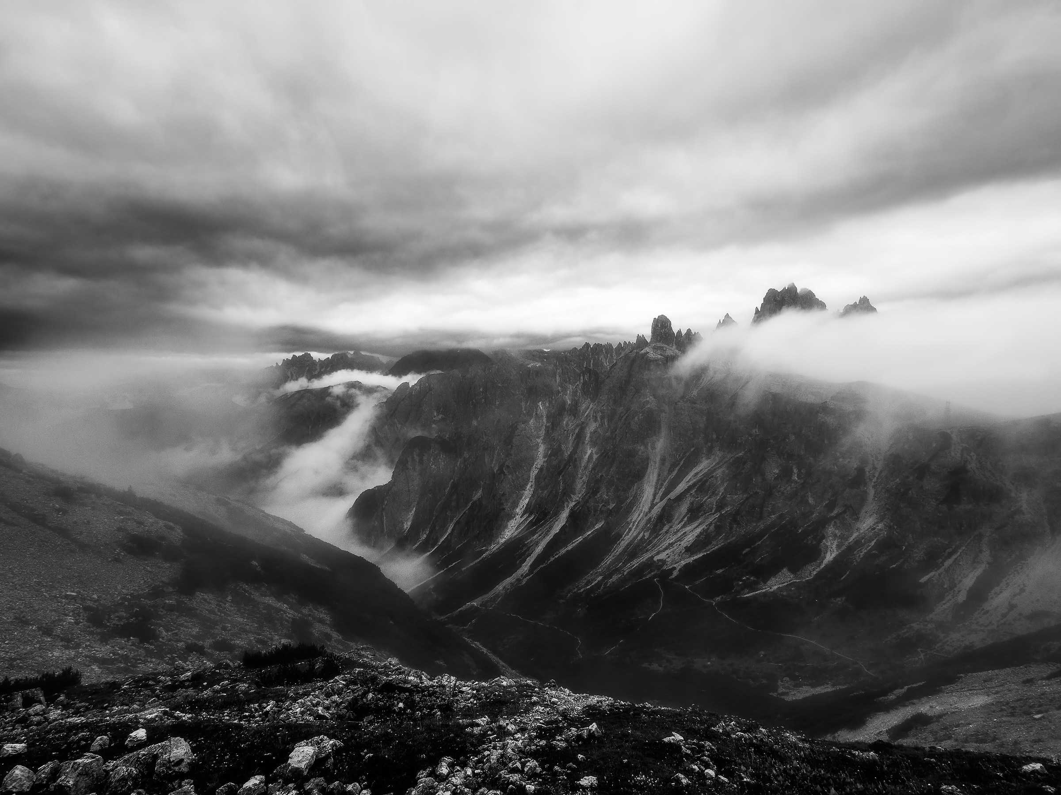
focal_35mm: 18
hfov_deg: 87.8
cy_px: 398
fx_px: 552
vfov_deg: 71.6
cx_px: 530
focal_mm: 9
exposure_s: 1/800
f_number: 6.3
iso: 200
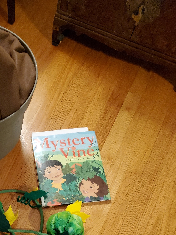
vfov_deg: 39.8
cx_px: 27
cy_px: 200
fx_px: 305
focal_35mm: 45
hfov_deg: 31.1
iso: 500
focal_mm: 4.3
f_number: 1.5
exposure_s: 1/30
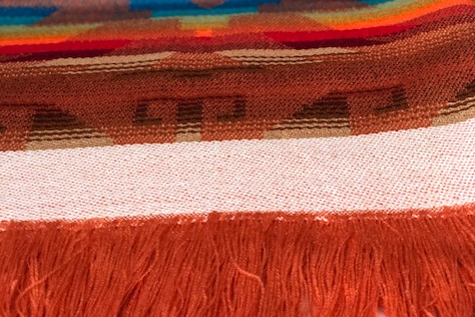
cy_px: 33
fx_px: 963
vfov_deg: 18.4
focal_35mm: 73
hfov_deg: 27.7
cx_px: 240
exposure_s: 1/60
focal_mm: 6
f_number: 2.4
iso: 100
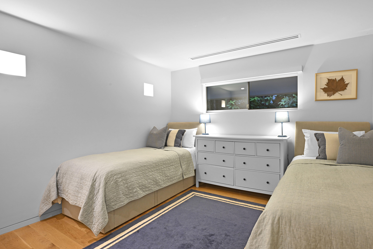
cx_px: 209
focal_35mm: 18
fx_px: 186
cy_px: 126
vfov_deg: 67.4
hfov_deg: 89.6
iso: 400
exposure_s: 1/5
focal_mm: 16
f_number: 11
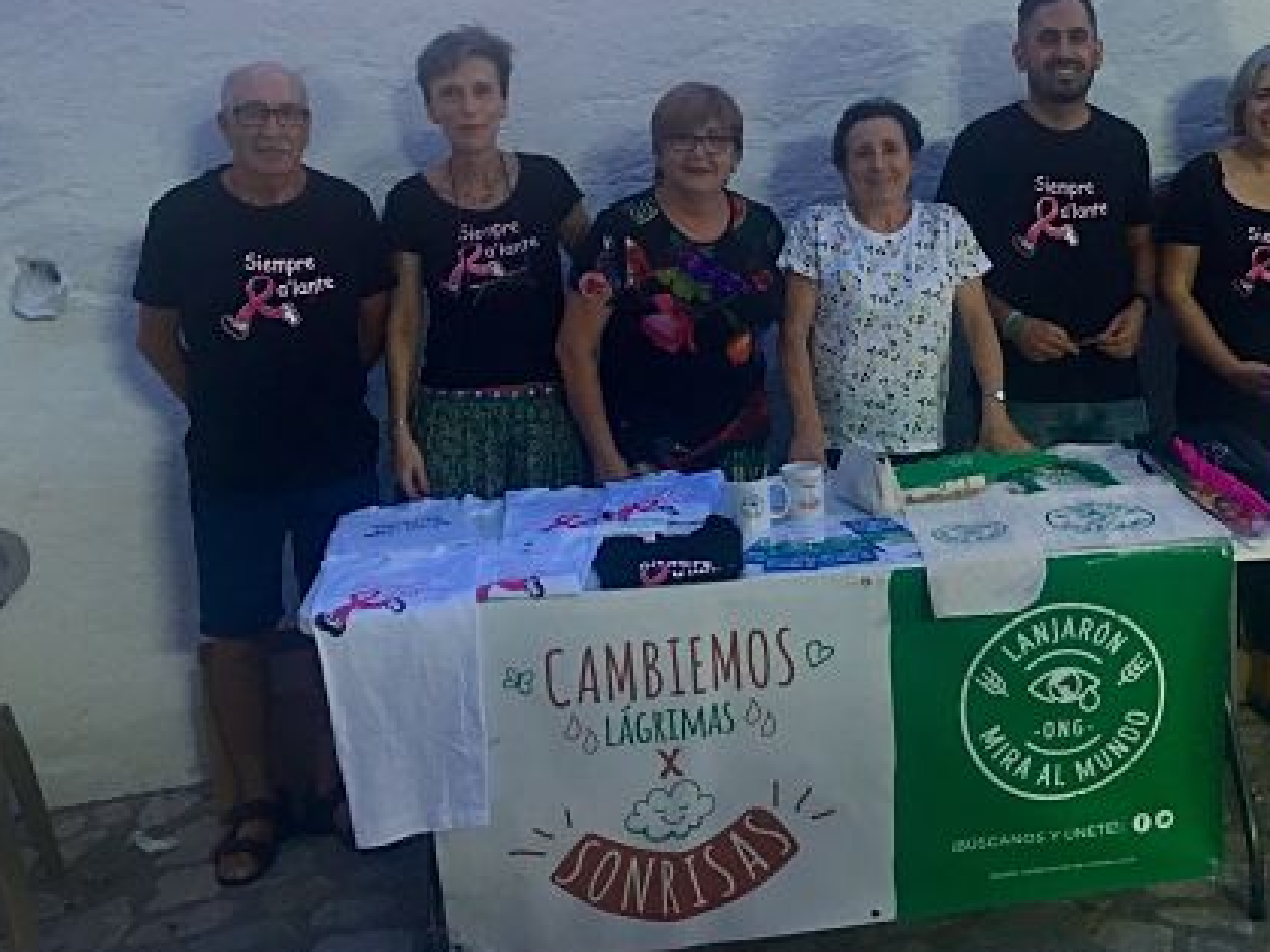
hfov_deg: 40.9
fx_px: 1687
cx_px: 805
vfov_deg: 31.3
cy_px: 347
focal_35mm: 46
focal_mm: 4.15
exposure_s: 1/10
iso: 100
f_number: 2.2
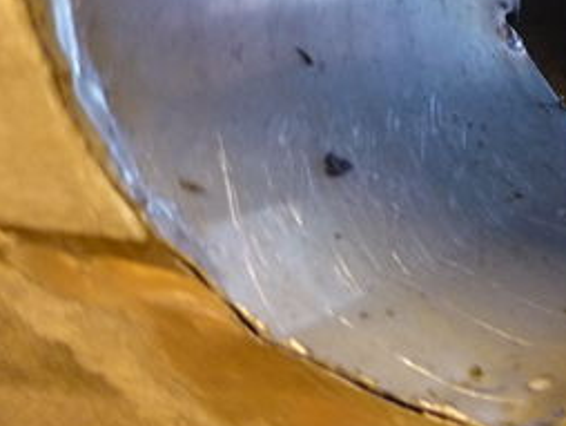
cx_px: 528
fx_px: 1358
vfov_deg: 17.5
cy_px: 25
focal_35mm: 83
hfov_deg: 22.8
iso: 400
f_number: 2.8
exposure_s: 1/15
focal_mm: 5.5
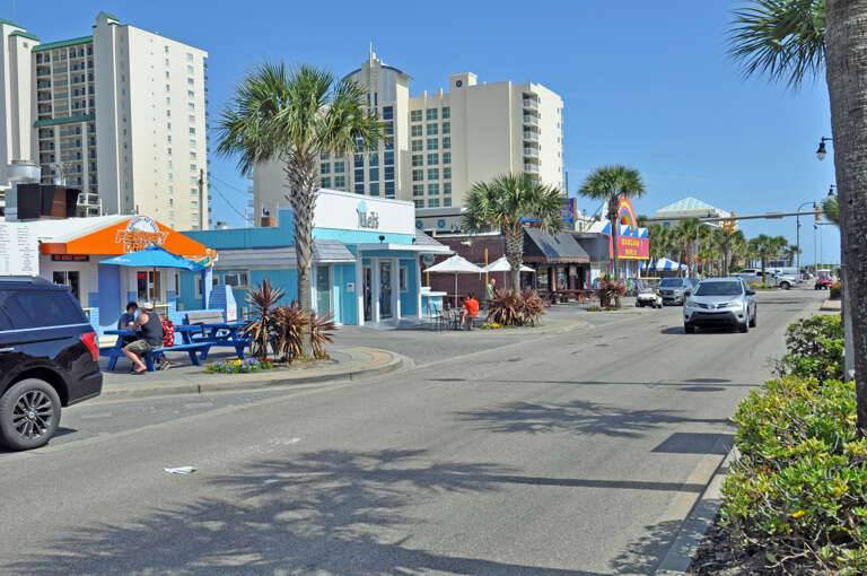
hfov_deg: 53.2
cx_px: 434
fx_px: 866
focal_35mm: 36
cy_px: 288
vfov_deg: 36.8
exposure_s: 1/400
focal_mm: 24
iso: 200
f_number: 10
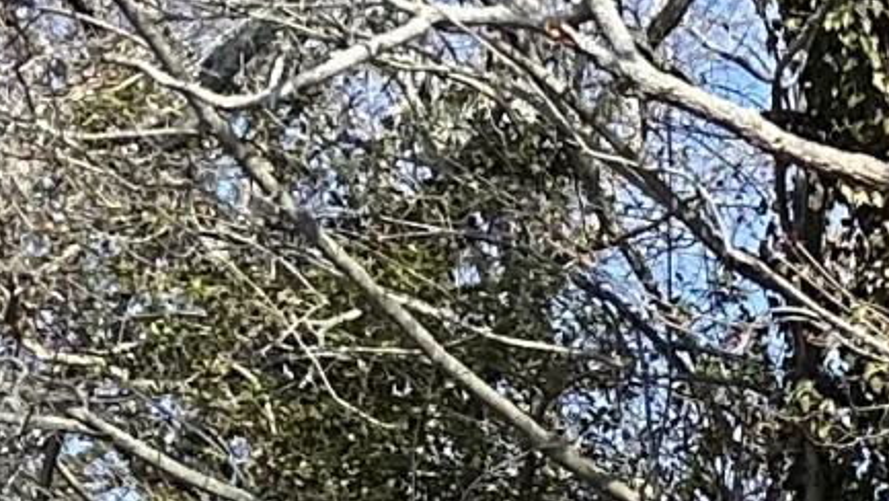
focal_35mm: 181
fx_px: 4269
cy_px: 2107
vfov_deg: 5.7
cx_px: 2246
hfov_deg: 10.1
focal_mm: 6.86
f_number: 1.78
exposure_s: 1/1779
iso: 80
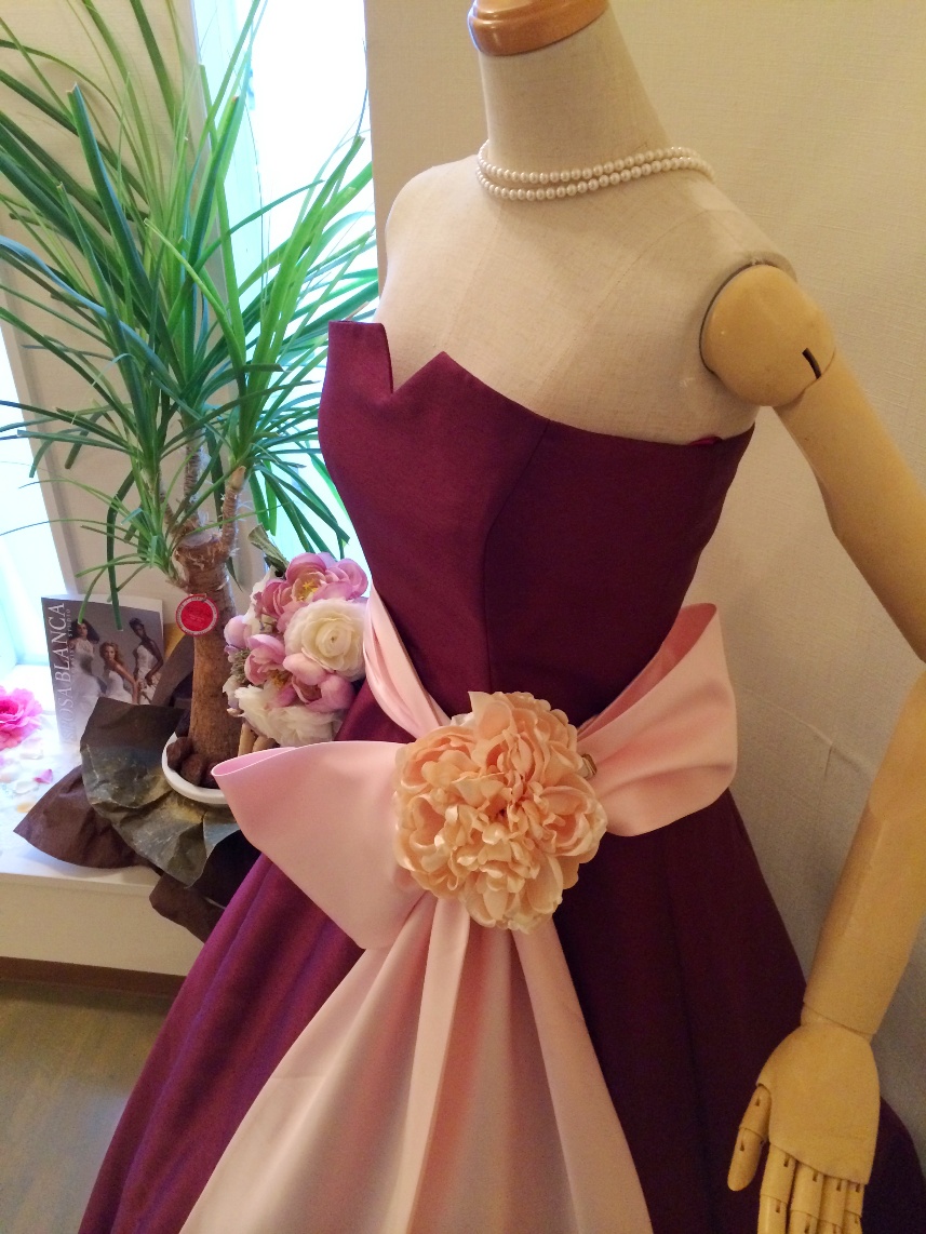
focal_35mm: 30
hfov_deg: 46.8
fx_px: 1070
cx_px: 463
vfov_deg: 60.0
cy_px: 617
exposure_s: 1/24
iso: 320
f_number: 2.2
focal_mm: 4.12
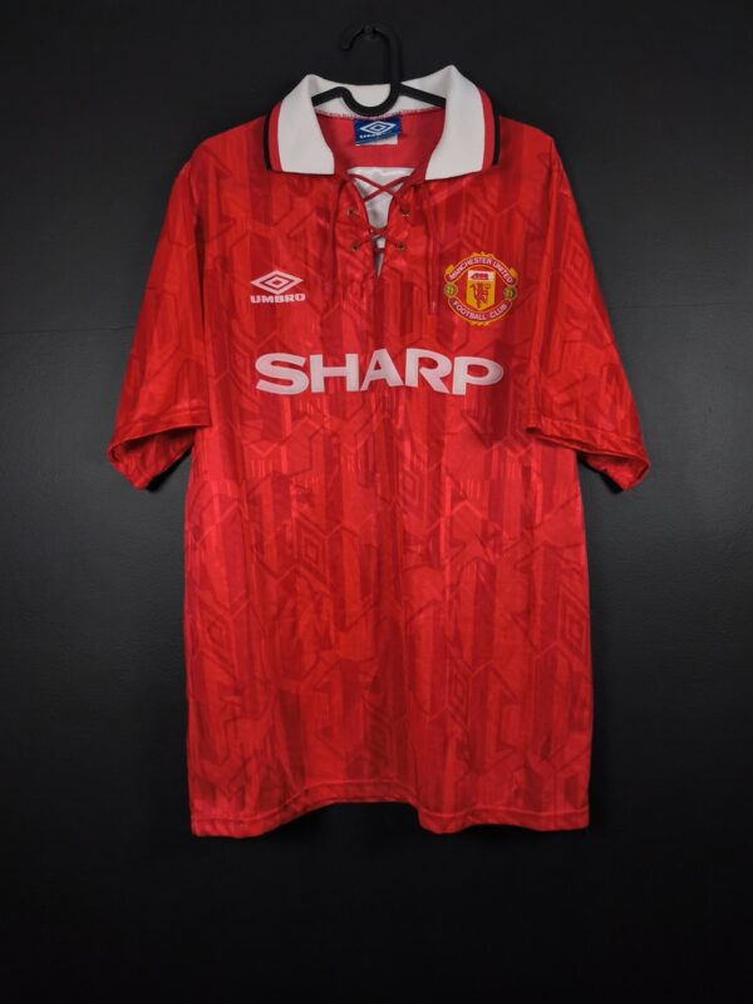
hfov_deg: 58.9
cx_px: 376
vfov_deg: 73.9
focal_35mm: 23
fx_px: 667
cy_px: 502
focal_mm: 6.57
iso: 400
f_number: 1.6
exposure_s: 1/160
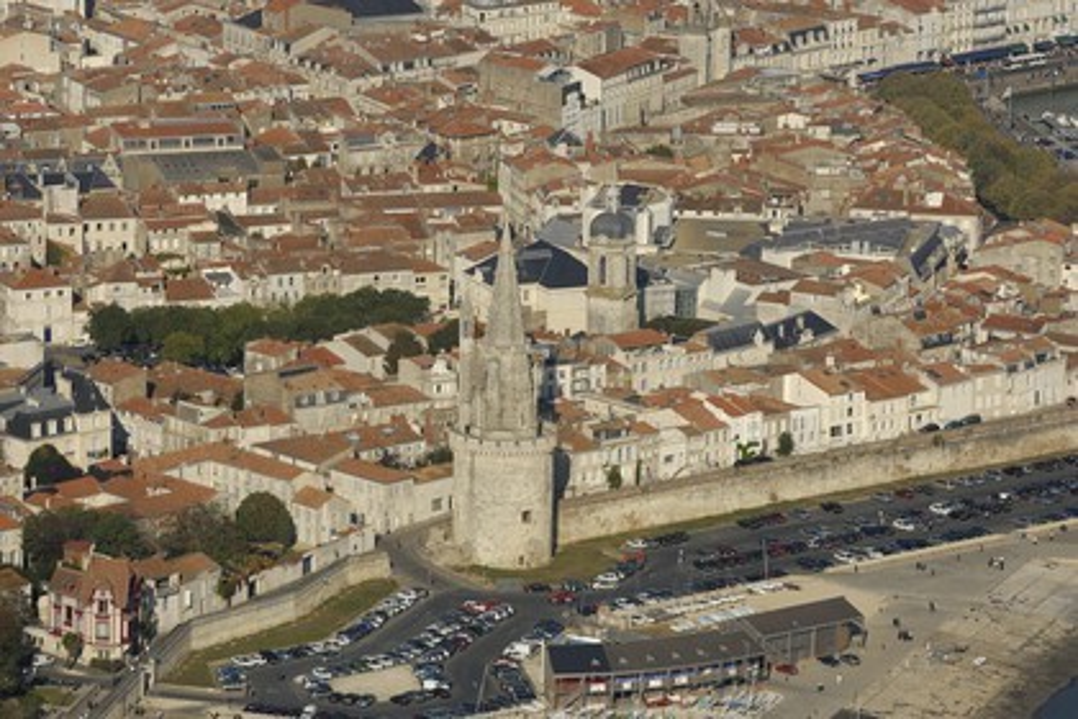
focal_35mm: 210
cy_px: 360
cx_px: 539
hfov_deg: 9.8
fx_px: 6288
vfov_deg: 6.5
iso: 100
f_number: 5
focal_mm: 140
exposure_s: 1/1250
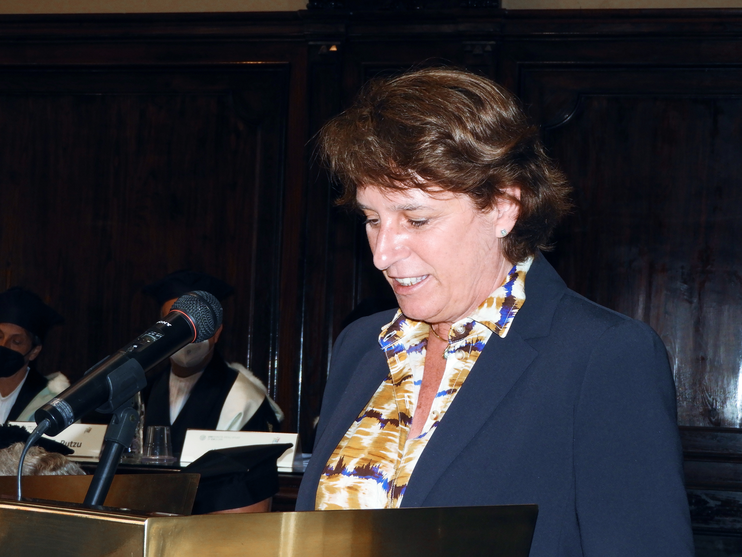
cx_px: 371
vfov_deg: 17.4
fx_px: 1822
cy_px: 278
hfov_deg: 23.0
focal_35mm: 85
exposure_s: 1/60
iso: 220
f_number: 4.5
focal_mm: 15.2
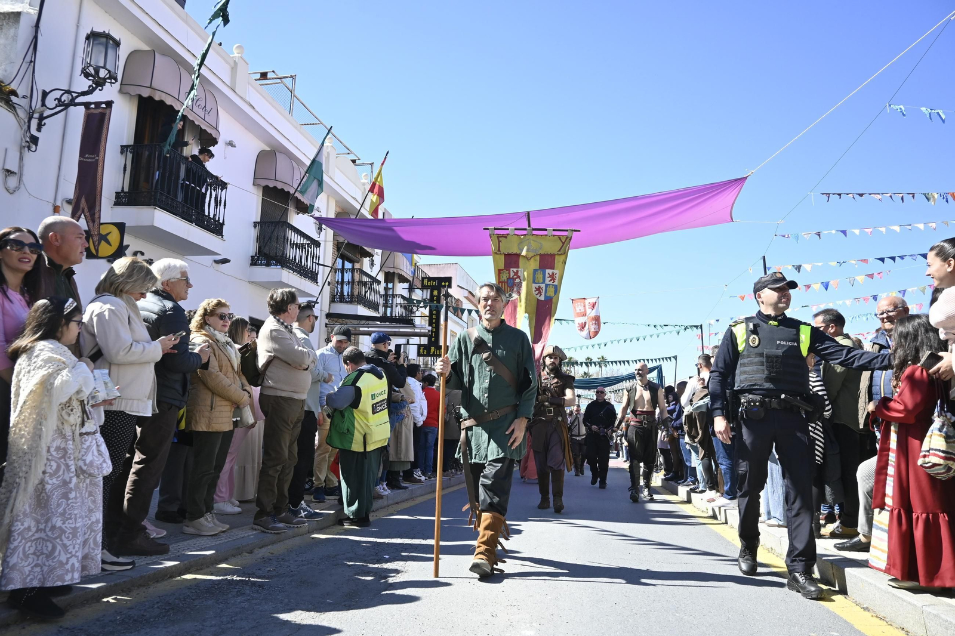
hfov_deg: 73.8
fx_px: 636
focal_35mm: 24
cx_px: 478
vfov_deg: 53.1
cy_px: 318
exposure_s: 1/400
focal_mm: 16
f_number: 6.3
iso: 250
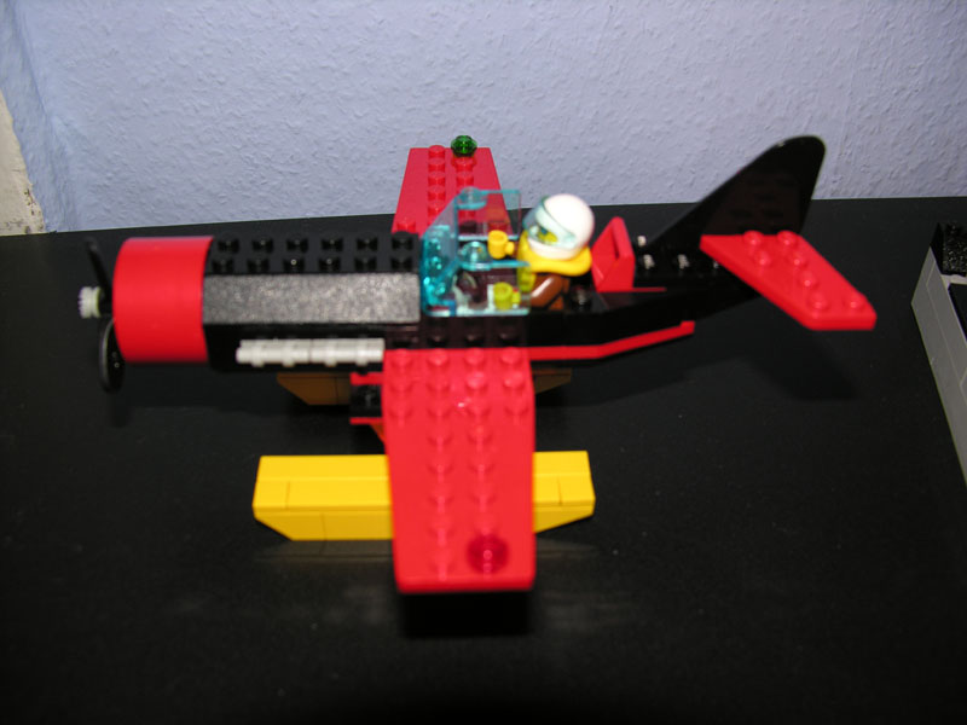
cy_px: 362
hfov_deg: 52.6
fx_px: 978
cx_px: 484
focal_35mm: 35
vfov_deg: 40.7
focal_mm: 8.9
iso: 50
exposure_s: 1/60.1
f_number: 2.8
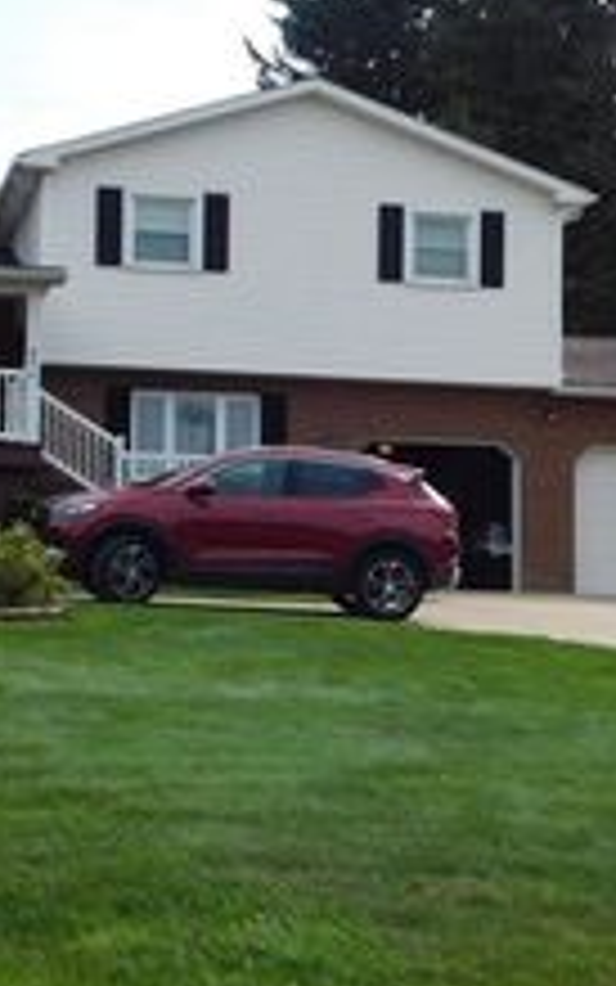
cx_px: 306
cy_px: 574
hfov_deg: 15.0
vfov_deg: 23.8
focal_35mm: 87
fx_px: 2335
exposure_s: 1/1000
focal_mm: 6.3
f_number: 3.5
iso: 125
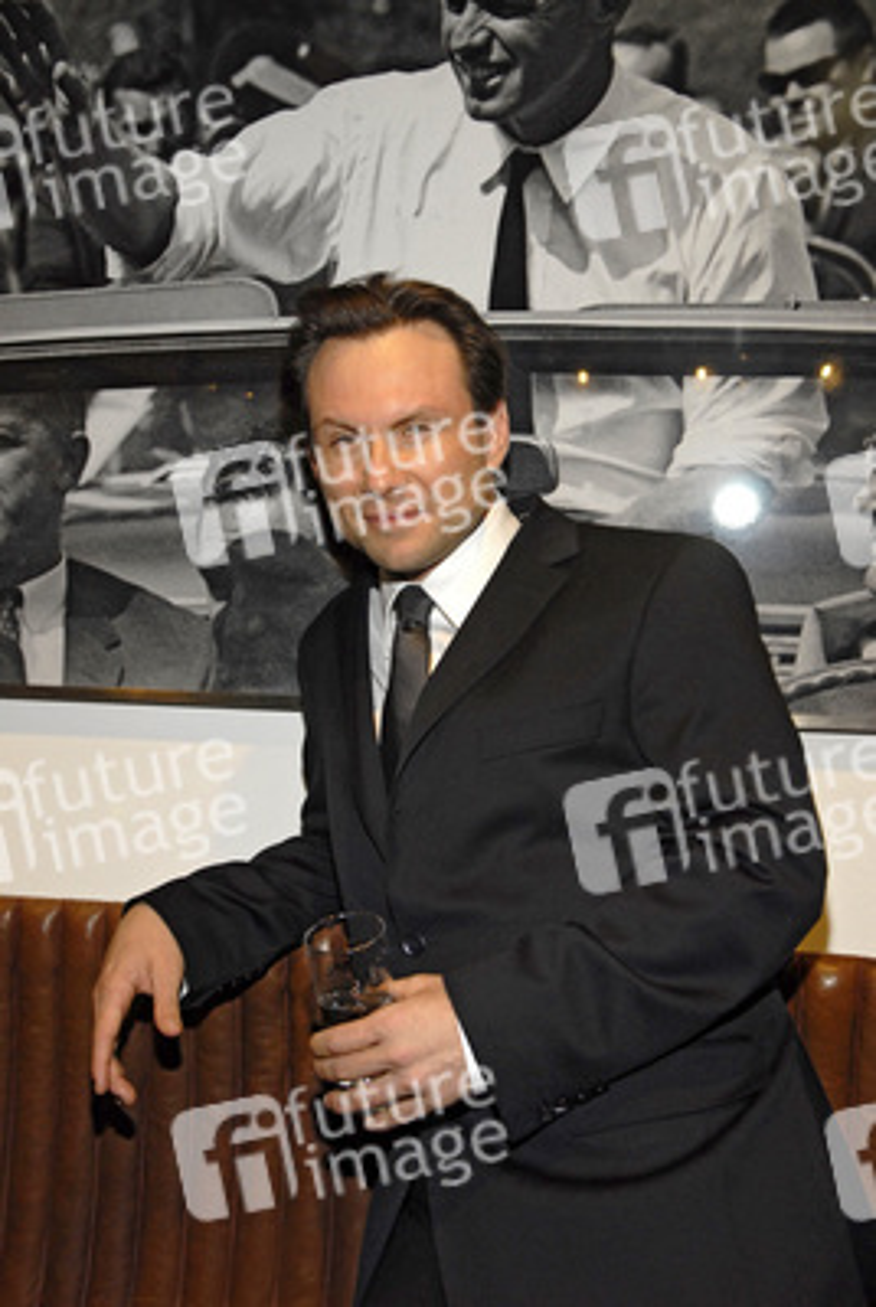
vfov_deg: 49.5
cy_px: 654
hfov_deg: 34.3
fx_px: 1418
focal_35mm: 39
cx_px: 438
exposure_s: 1/60
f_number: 4.5
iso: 400
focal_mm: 26
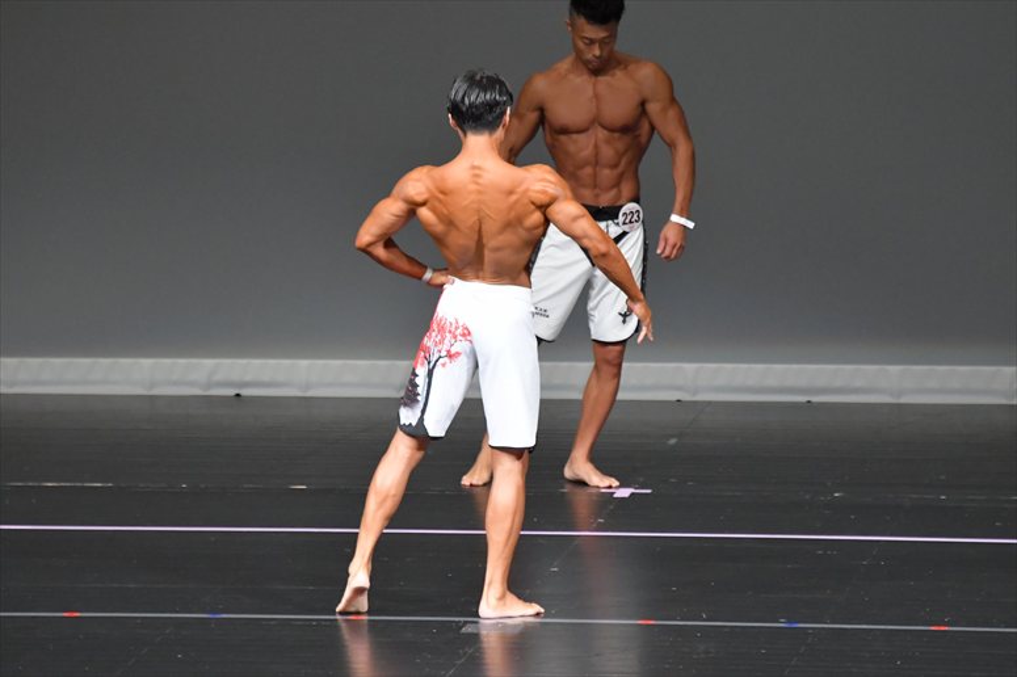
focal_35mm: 345
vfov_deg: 4.0
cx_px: 508
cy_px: 338
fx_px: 9742
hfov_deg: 6.0
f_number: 5.6
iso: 5000
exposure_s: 1/400
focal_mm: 230
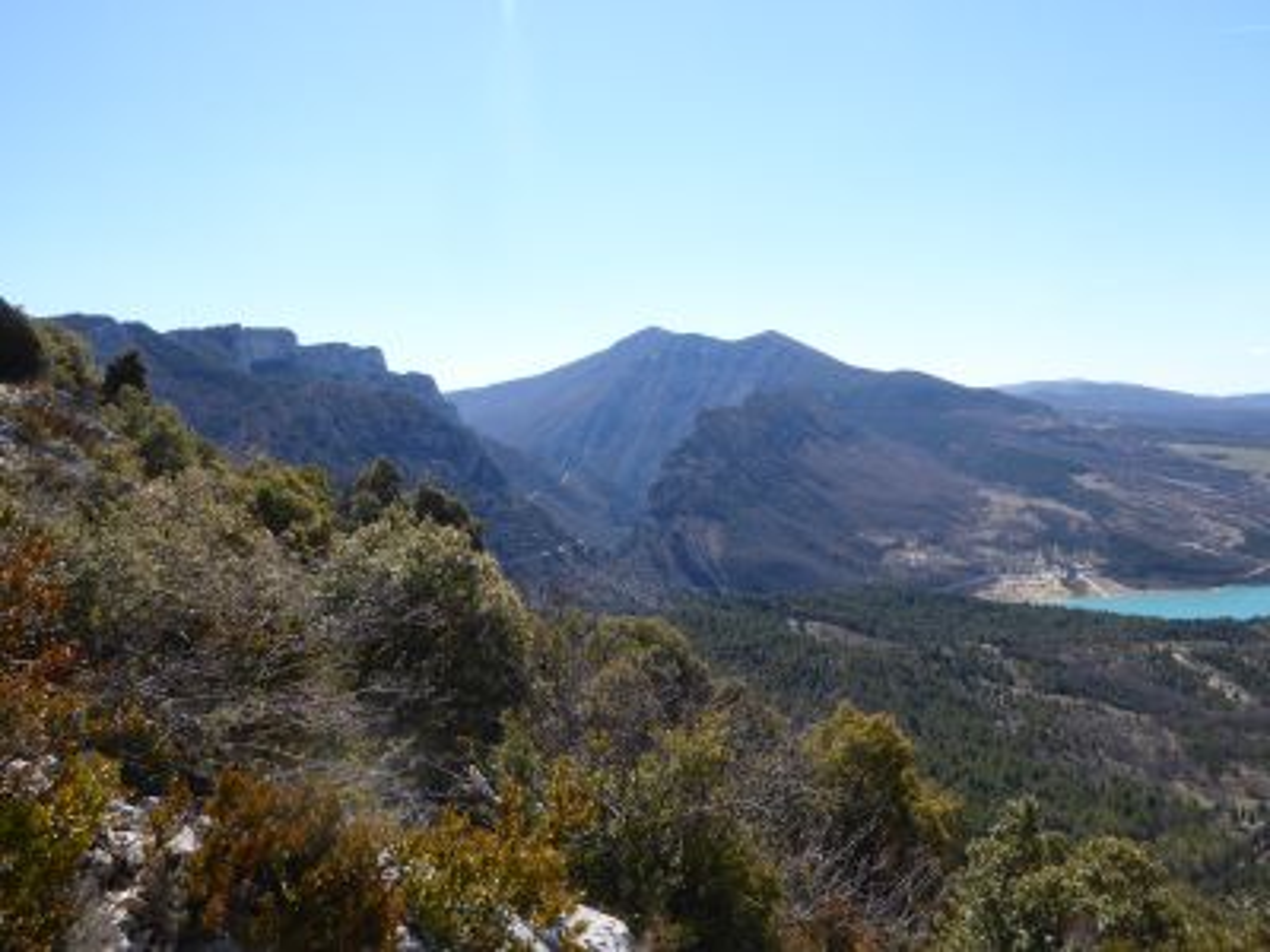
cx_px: 635
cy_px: 476
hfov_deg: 56.8
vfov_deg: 44.2
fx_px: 1174
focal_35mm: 32
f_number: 3.5
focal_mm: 5.4
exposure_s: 1/640
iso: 80
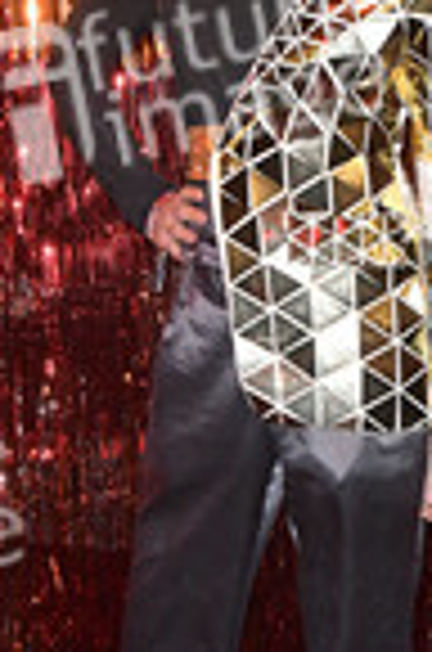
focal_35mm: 80
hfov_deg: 16.9
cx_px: 284
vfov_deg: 25.4
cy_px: 315
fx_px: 1447
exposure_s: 1/250
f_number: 6.3
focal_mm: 29
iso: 1600
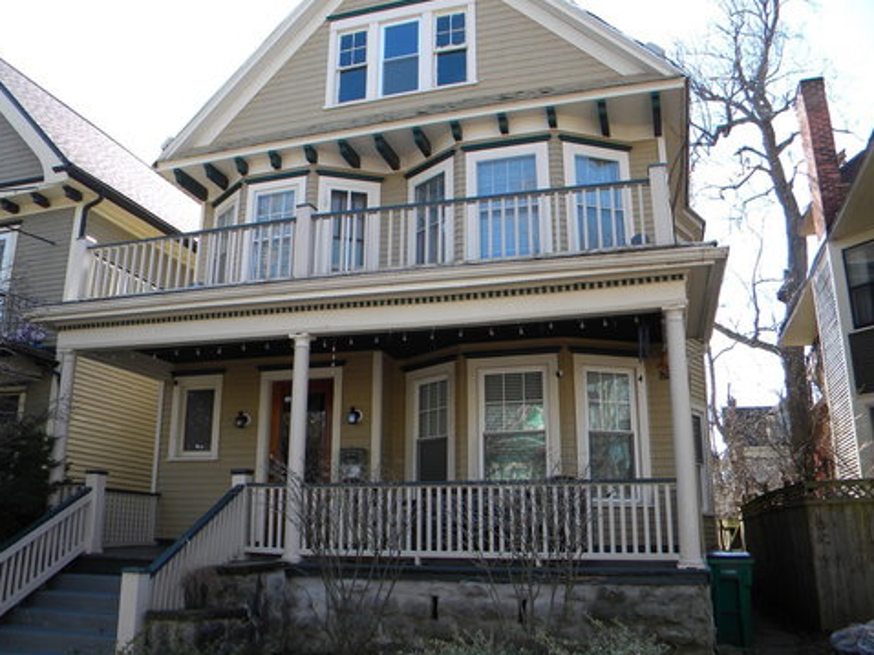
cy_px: 337
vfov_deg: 46.8
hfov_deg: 60.0
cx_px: 413
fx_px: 757
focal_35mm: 30
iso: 80
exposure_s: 1/230
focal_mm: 5
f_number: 3.5
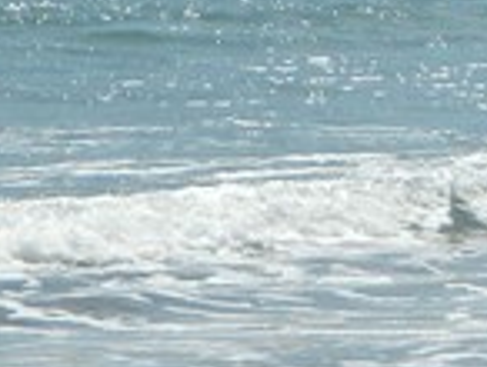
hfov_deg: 3.4
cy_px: -140
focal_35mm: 589
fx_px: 8300
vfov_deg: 2.5
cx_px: 504
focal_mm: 15.1
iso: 80
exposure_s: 1/200
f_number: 11.9
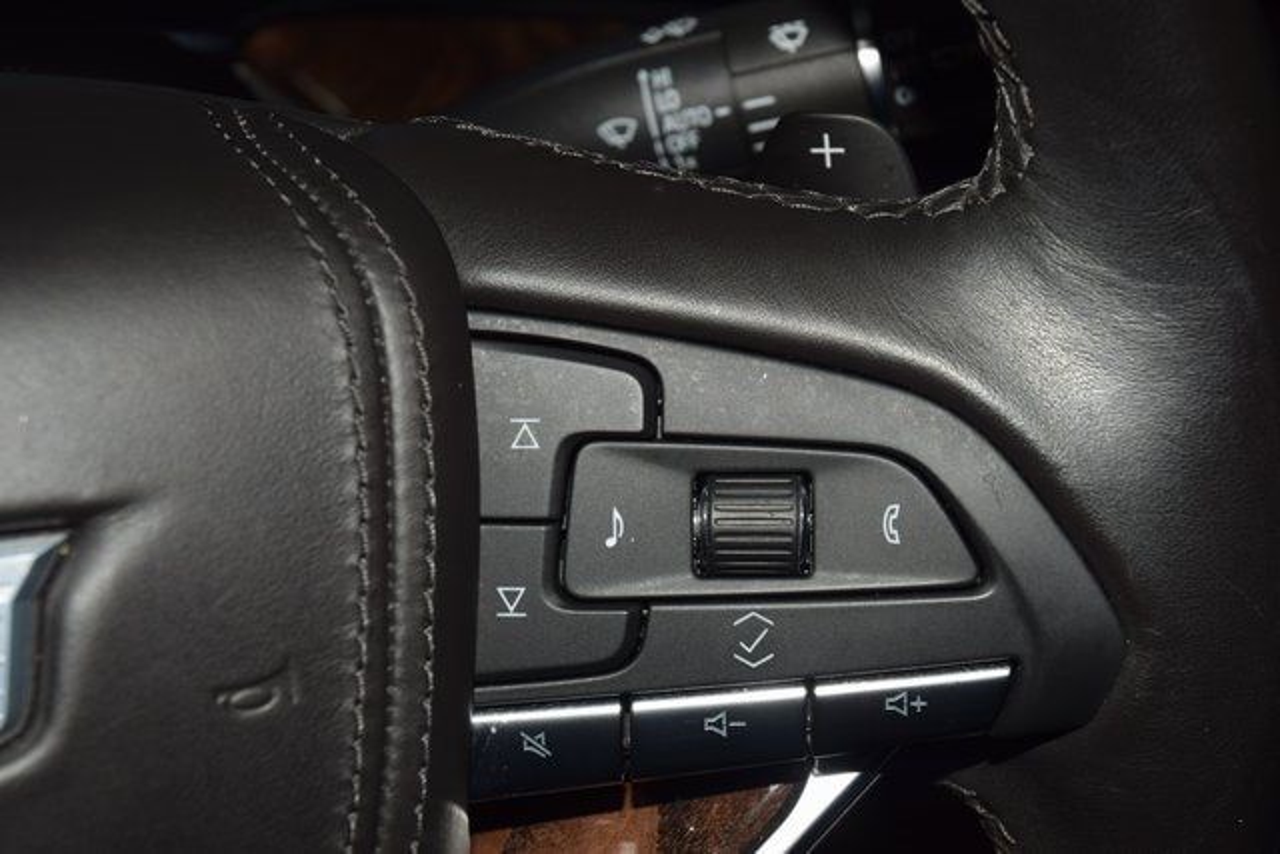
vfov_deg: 17.5
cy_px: 427
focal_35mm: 78
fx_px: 2774
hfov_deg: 26.0
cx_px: 640
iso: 100
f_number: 8
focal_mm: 52
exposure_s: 1/60
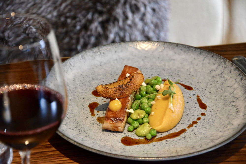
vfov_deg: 9.9
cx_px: 123
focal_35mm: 138
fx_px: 943
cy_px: 82
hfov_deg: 14.9
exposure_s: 1/60
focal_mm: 92
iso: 1100
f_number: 5.6
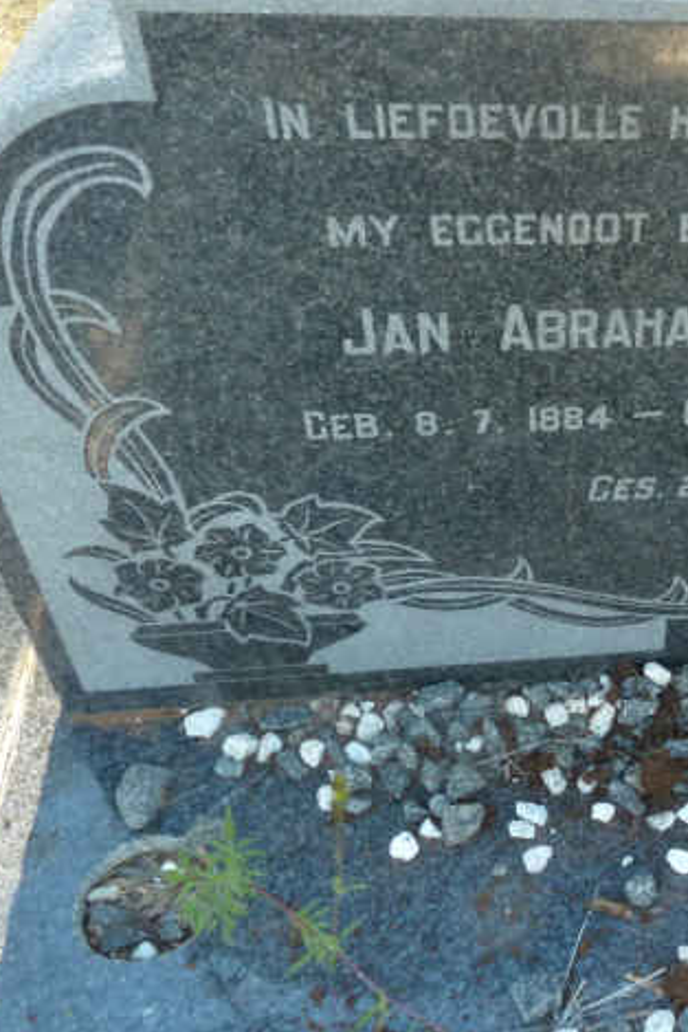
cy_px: 492
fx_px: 1260
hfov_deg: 27.7
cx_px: 769
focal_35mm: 44
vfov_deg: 44.5
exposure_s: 1/30
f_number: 6.3
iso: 200
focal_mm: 4.1
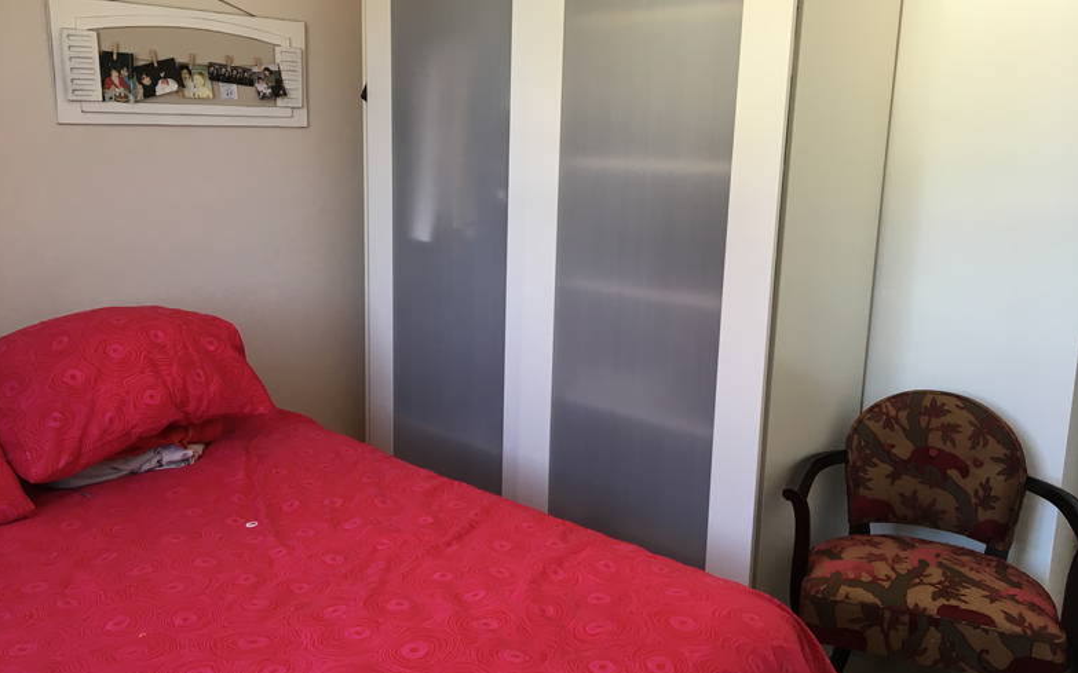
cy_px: 308
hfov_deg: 61.2
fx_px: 911
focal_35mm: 31
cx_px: 537
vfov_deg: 40.5
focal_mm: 4.15
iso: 32
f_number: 2.2
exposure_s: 1/33
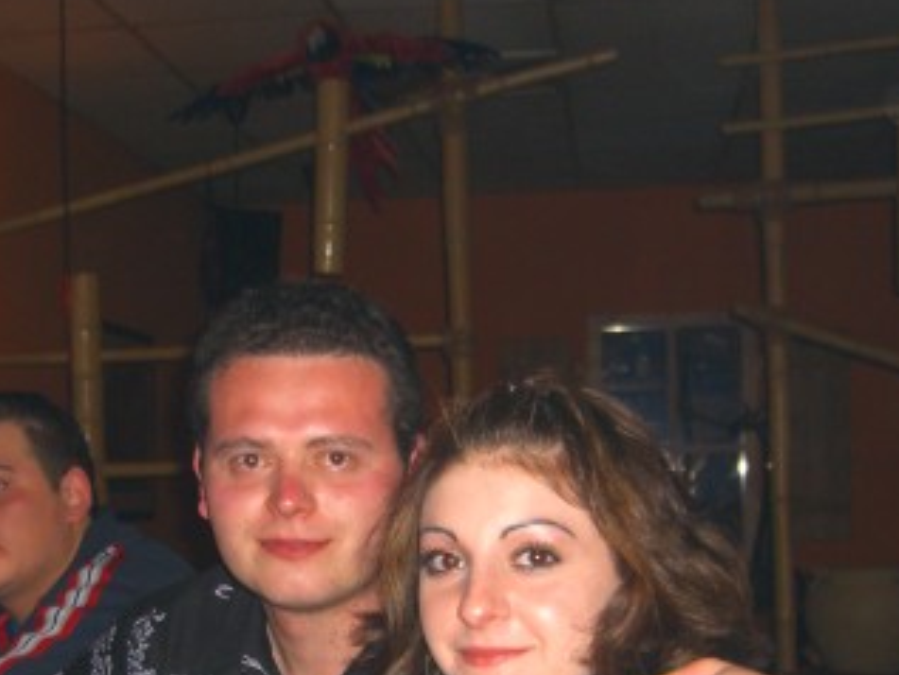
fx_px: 1871
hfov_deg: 26.9
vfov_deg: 20.1
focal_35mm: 72
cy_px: 610
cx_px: 340
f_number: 2.8
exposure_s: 1/60
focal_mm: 7.9
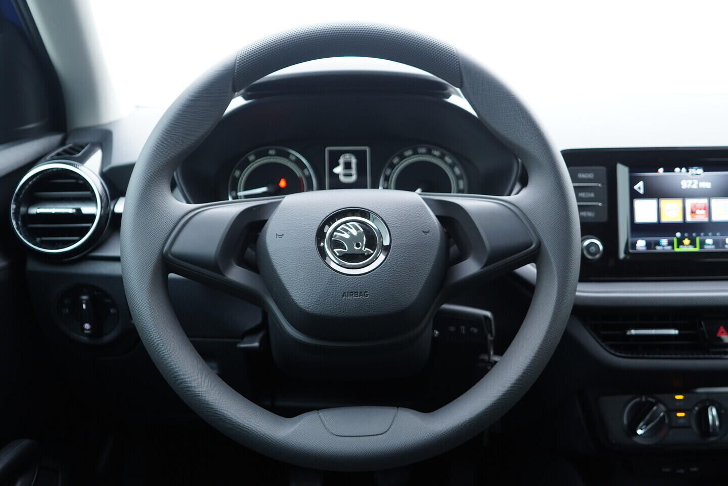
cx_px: 364
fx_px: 728
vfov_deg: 36.9
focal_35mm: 36
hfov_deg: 53.1
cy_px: 243
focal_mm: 24
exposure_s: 1/40
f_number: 2.8
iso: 400
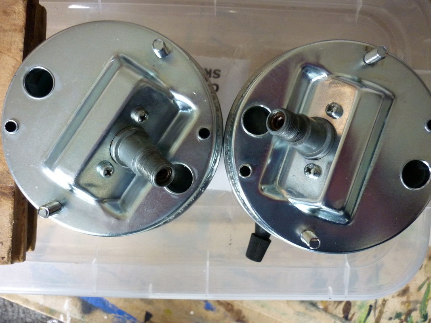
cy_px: 162
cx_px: 216
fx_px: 411
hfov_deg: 55.4
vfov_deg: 42.9
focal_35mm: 33
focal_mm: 5.5
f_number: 2.8
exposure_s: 1/30
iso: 320
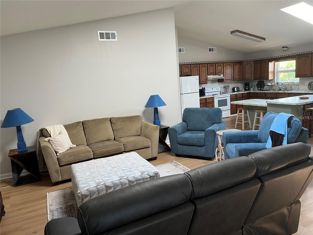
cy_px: 118
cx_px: 156
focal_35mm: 26
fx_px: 235
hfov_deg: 67.3
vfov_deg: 53.1
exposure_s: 1/82
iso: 125
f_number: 1.5
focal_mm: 5.7
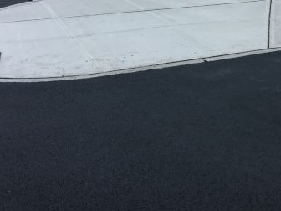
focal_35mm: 69
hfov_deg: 27.4
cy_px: 39
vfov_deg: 21.0
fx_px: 560
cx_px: 239
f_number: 2.2
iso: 25
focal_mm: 4.15
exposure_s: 1/1221
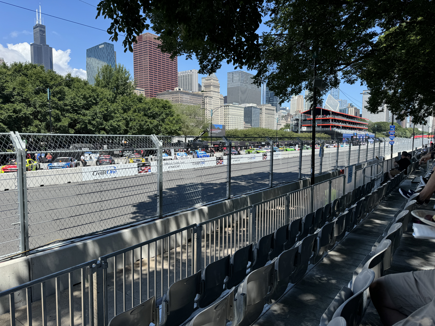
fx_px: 302
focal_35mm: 24
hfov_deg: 71.6
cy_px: 163
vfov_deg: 56.8
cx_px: 218
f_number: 1.78
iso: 80
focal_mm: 6.76
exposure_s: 1/2331
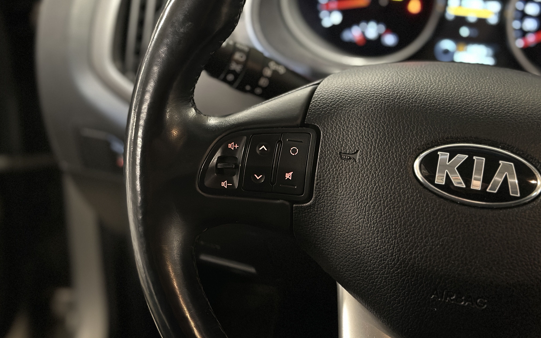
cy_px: 143
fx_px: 752
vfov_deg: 25.3
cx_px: 270
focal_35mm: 51
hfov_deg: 39.6
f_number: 1.78
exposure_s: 1/17
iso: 1000
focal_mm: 6.86
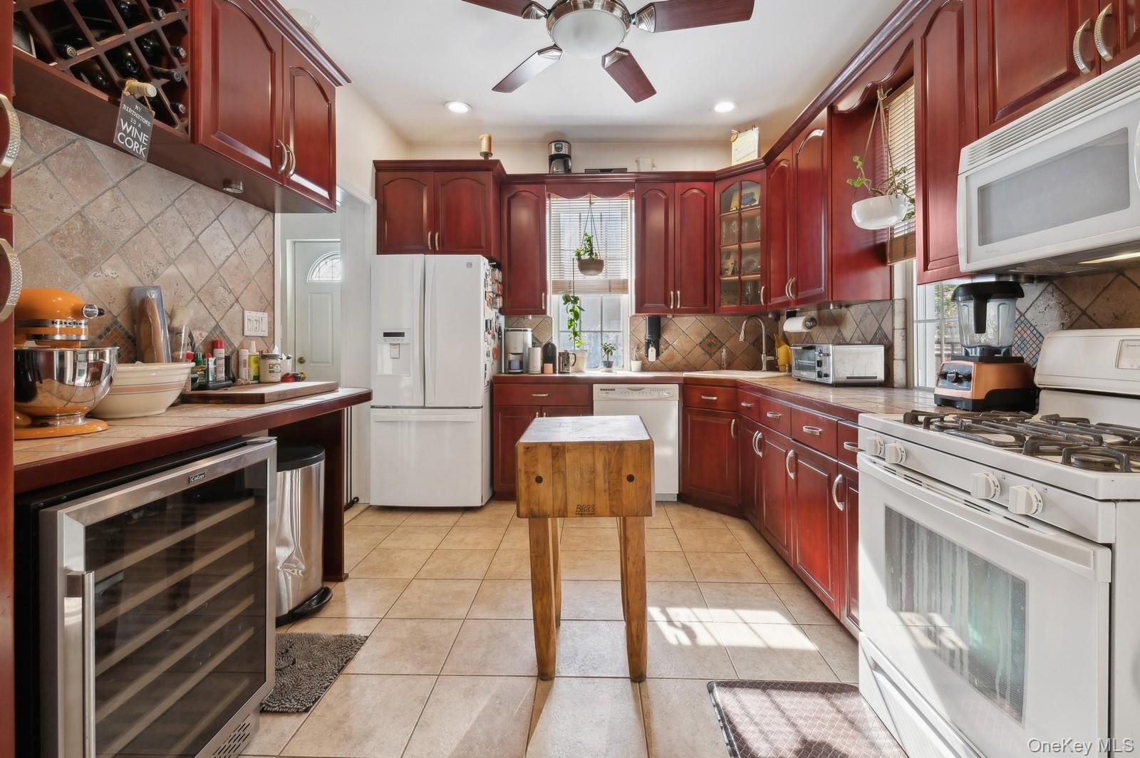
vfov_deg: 77.2
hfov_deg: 100.4
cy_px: 379
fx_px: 475
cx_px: 570
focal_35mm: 15
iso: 640
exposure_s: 1/30
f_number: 14
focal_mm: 15
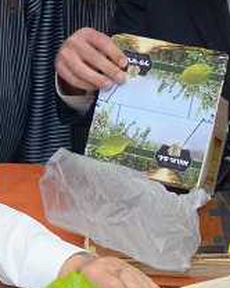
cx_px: -82
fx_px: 1415
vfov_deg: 11.6
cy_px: 143
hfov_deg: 9.1
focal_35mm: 166
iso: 800
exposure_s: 1/125
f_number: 9
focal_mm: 24
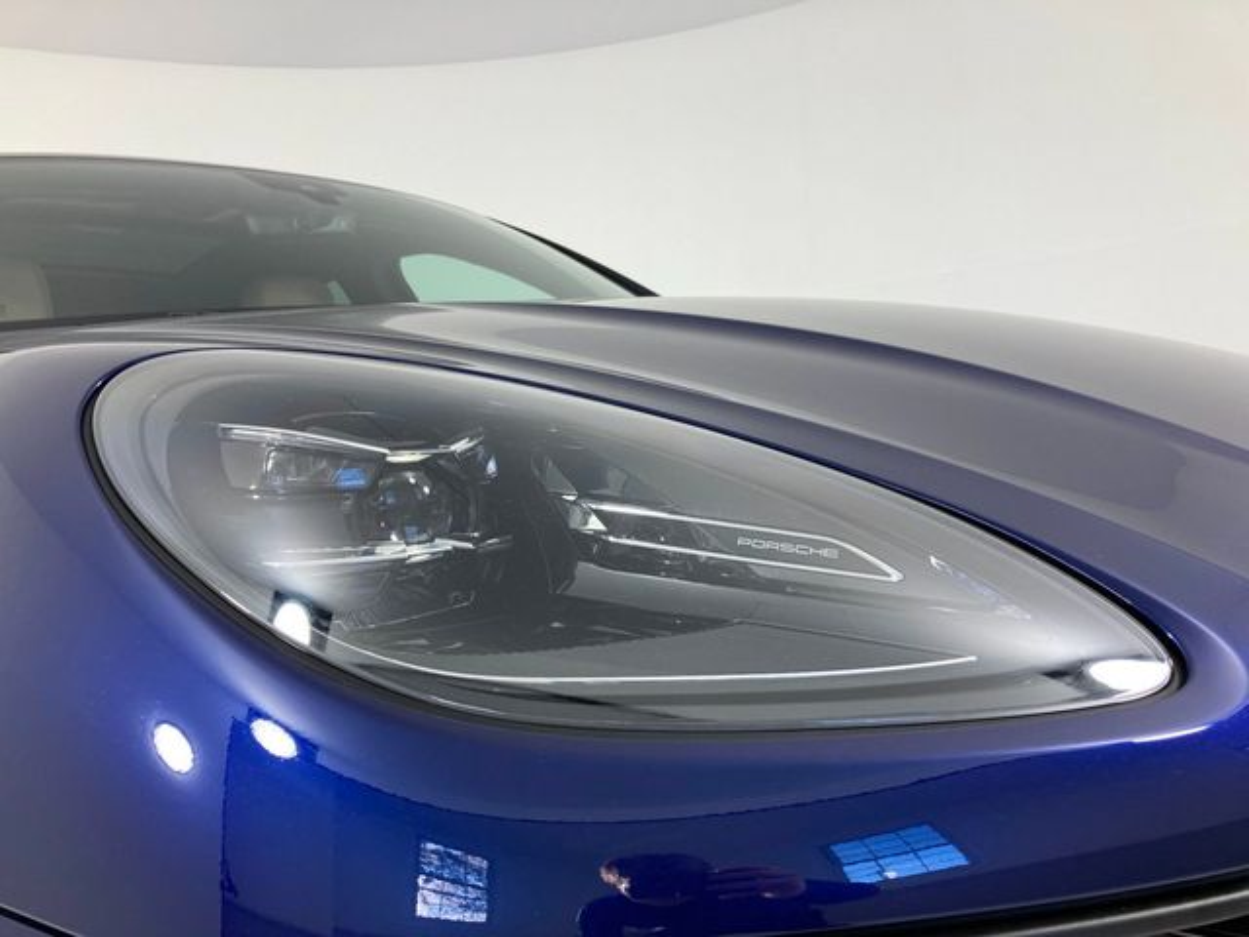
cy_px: 468
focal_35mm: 28
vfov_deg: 49.7
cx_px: 624
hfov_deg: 63.4
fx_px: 1010
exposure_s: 1/165
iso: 20
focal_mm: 3.99
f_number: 1.8
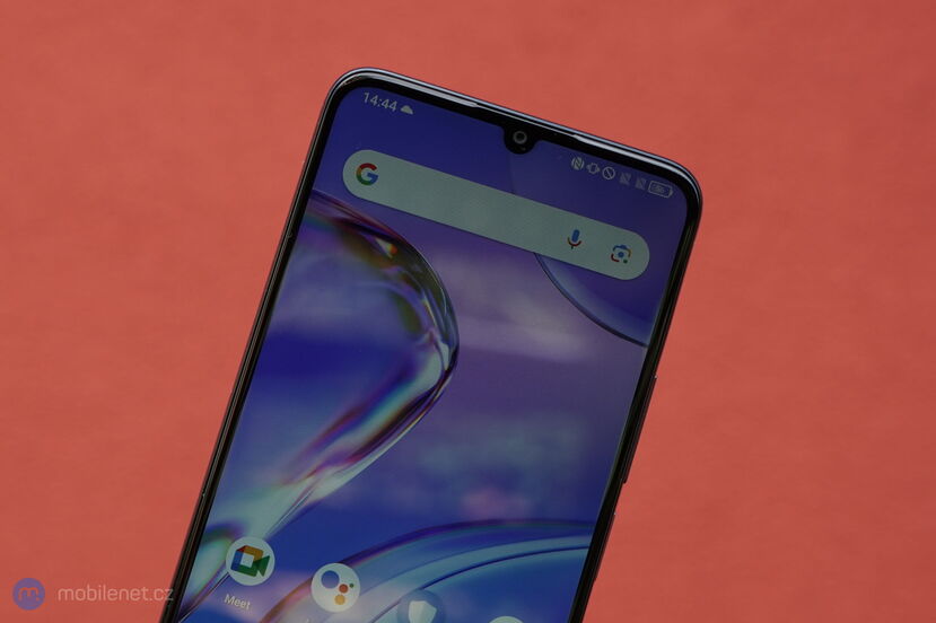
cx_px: 468
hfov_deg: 38.2
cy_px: 312
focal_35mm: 52
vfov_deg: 26.0
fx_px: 1351
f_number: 7.1
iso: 320
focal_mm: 52
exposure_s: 1/160
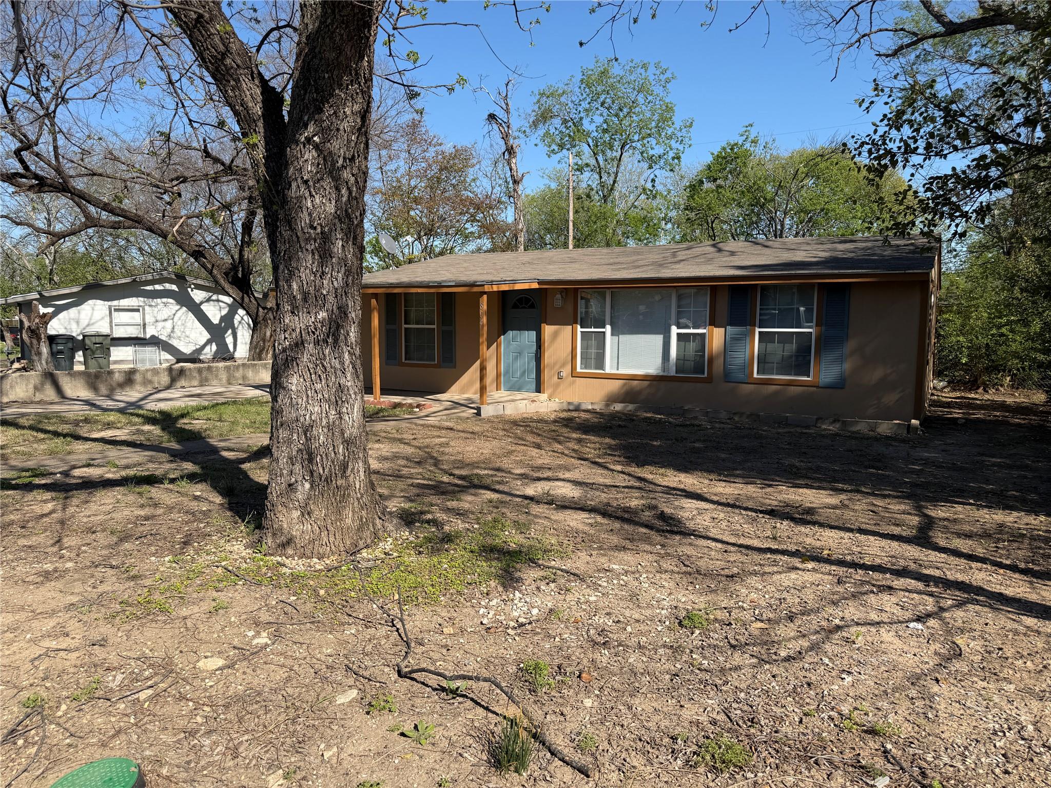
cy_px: 394
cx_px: 526
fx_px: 729
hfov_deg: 71.6
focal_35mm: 24
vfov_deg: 56.8
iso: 80
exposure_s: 1/3584
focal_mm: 6.76
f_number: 1.78
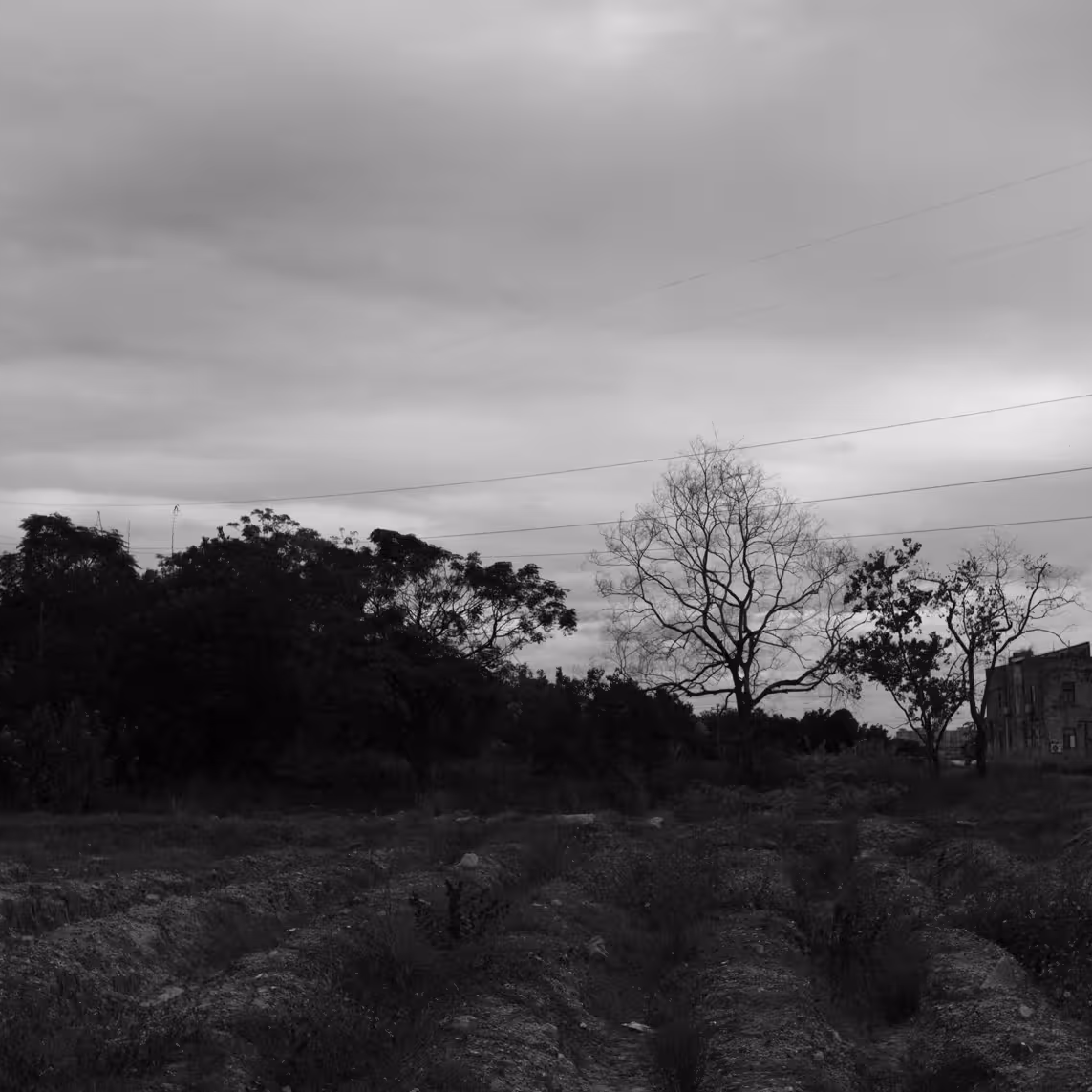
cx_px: 703
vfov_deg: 34.0
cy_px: 546
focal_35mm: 50
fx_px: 1785
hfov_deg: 33.8
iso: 100
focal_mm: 26
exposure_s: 1/500
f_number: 8
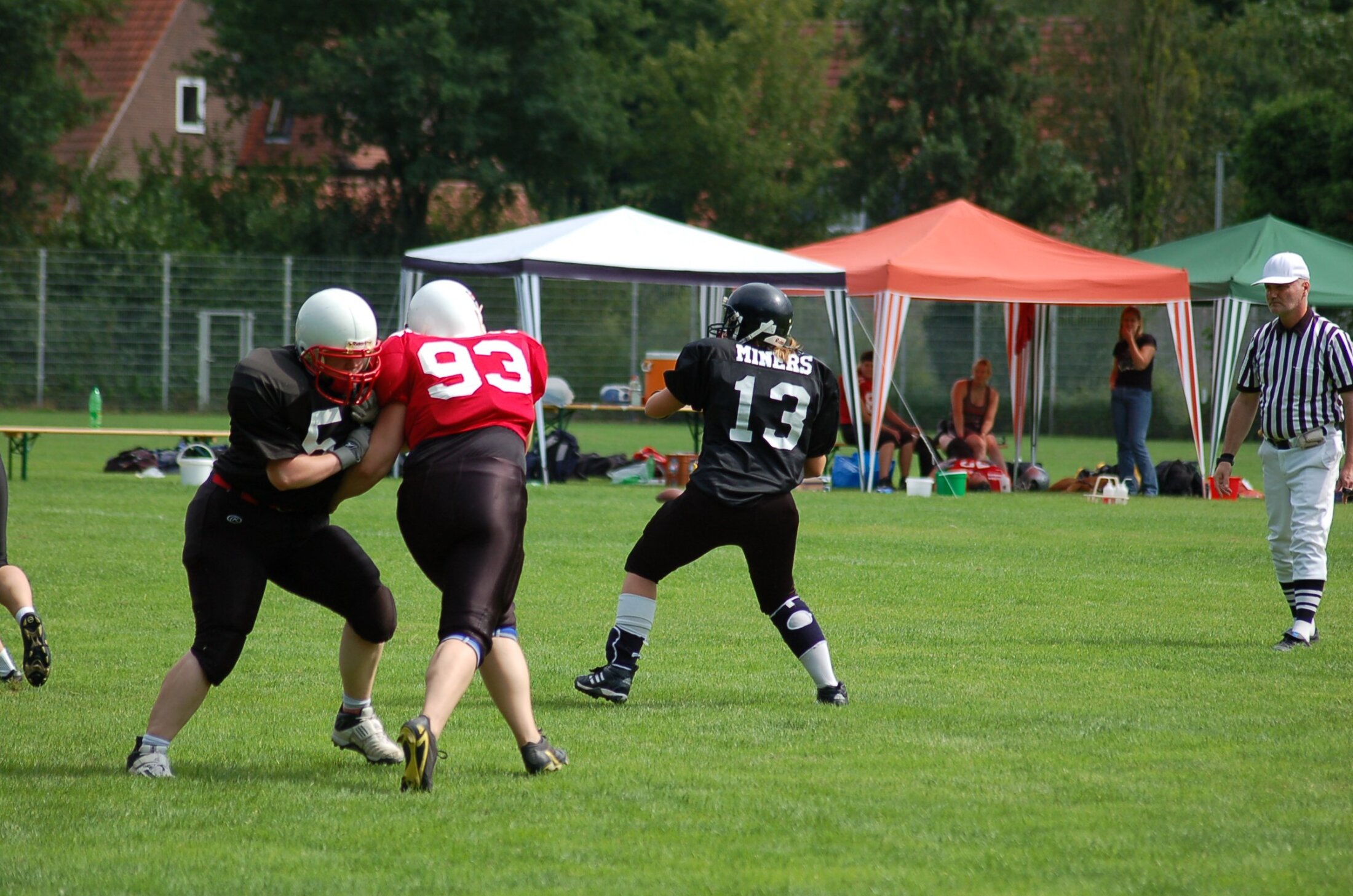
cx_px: 676
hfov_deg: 10.2
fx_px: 7596
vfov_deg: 6.8
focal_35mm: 202
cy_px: 448
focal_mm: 135
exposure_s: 1/1000
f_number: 4.5
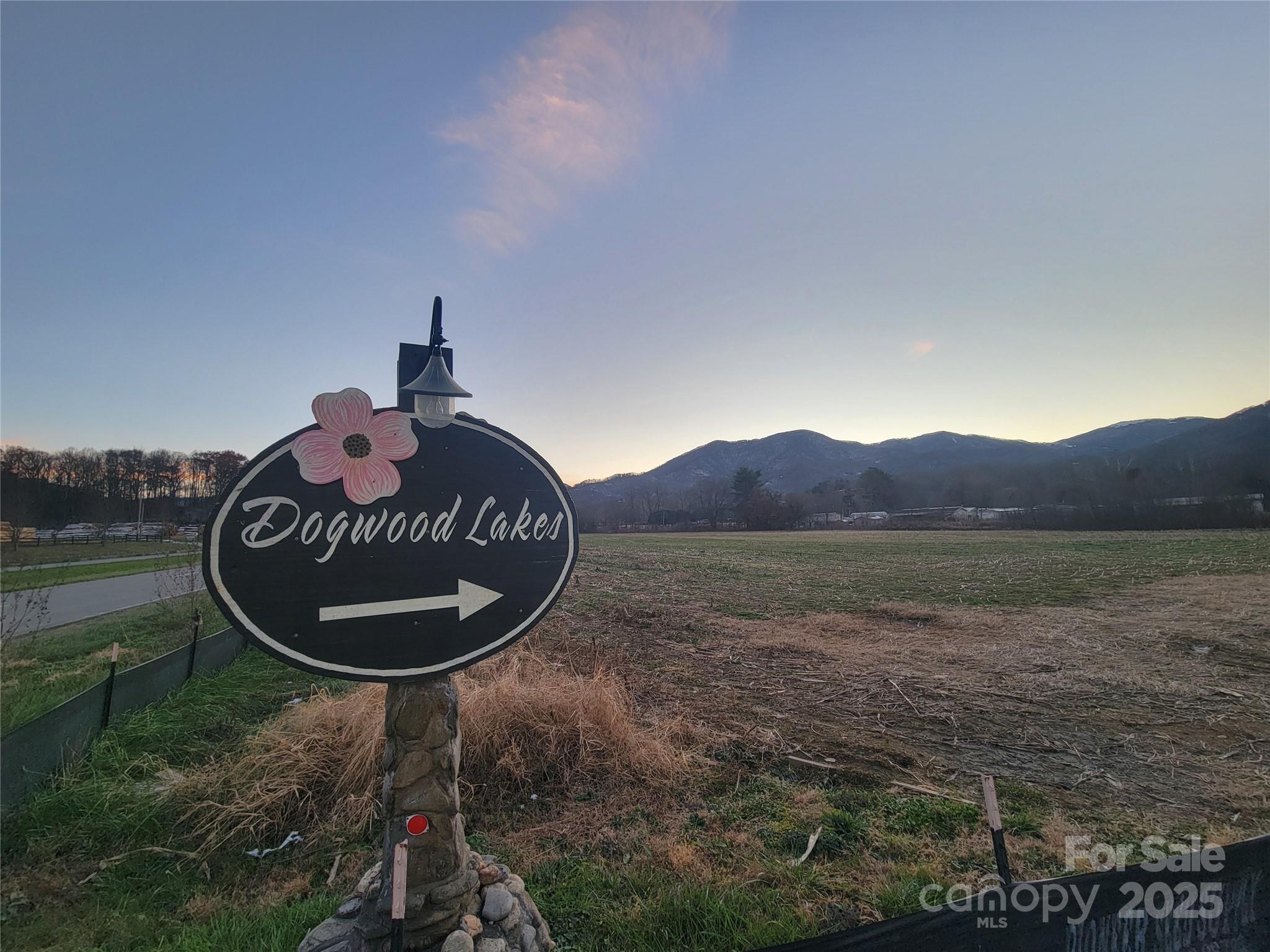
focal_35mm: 13
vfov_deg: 89.9
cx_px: 635
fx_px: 477
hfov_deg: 106.2
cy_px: 476
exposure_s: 1/60
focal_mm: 2.2
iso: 50
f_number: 2.2
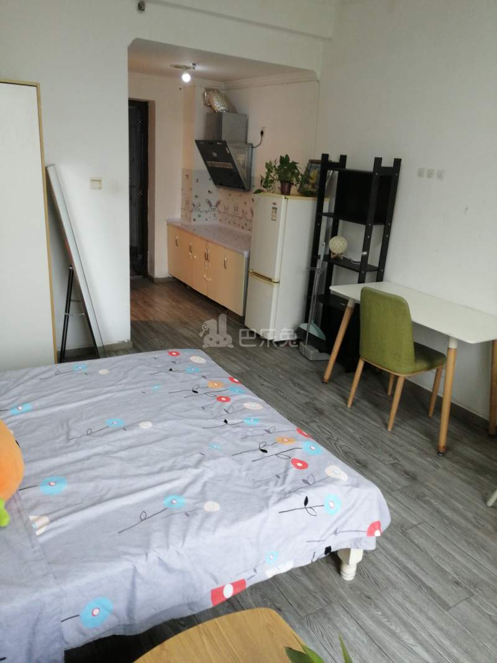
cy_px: 332
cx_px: 248
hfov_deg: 51.3
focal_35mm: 27
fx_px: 517
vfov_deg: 65.3
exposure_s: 1/60
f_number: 1.8
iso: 160
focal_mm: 3.96
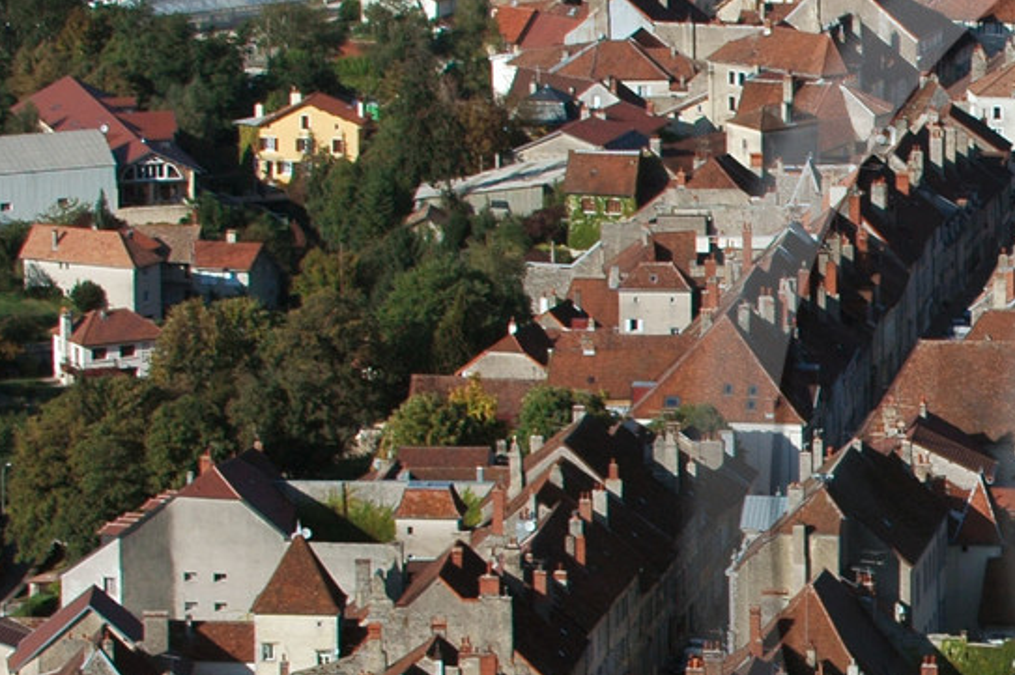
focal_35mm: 331
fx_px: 9337
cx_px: 1456
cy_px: 515
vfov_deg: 4.1
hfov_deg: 6.2
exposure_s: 1/125
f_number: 9
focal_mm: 75
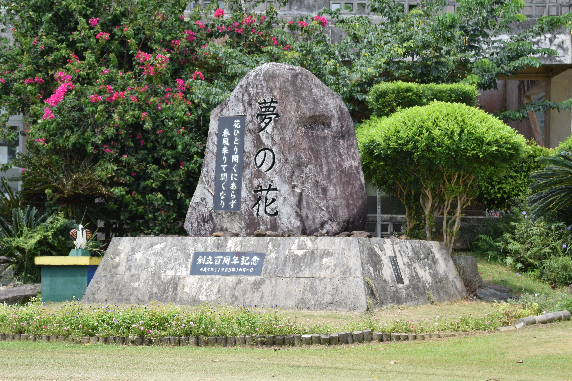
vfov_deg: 9.6
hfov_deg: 14.4
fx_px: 2264
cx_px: 286
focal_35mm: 142
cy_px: 190
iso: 200
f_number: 4.2
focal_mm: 95
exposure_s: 1/1000
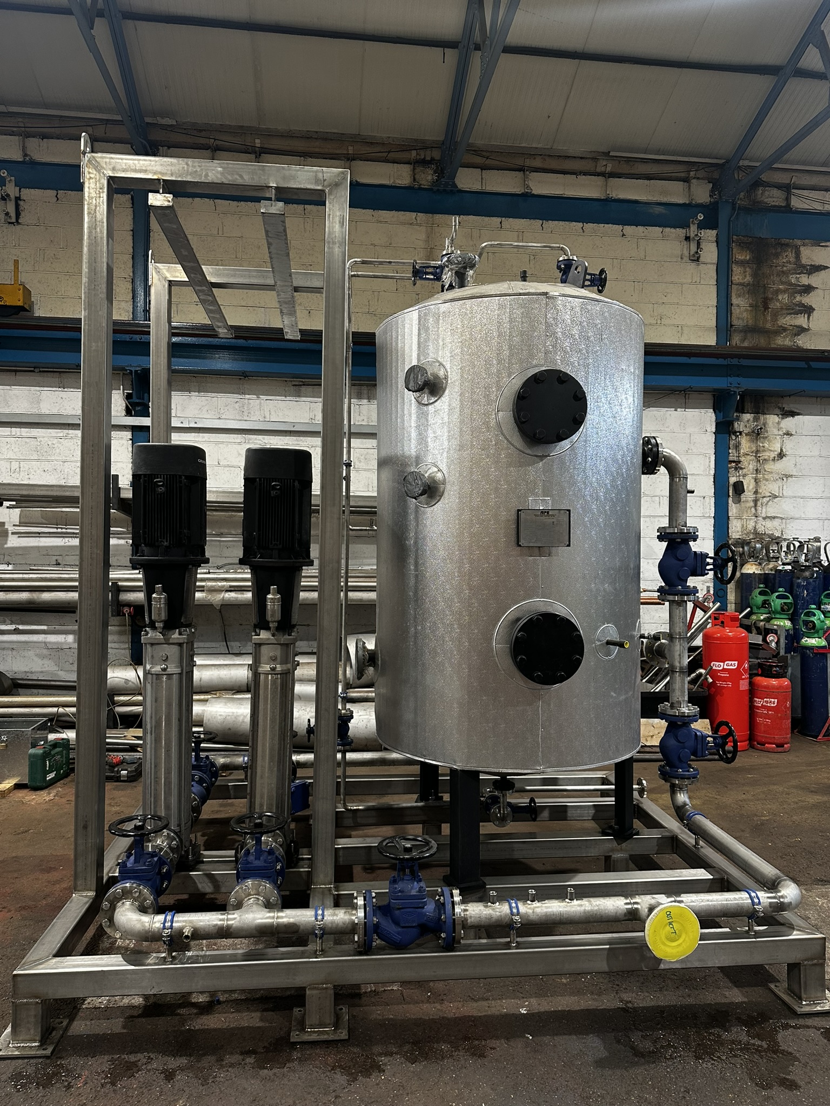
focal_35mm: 24
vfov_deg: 71.6
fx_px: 767
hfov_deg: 56.8
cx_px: 415
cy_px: 553
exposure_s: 1/50
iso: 125
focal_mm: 6.86
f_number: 1.78
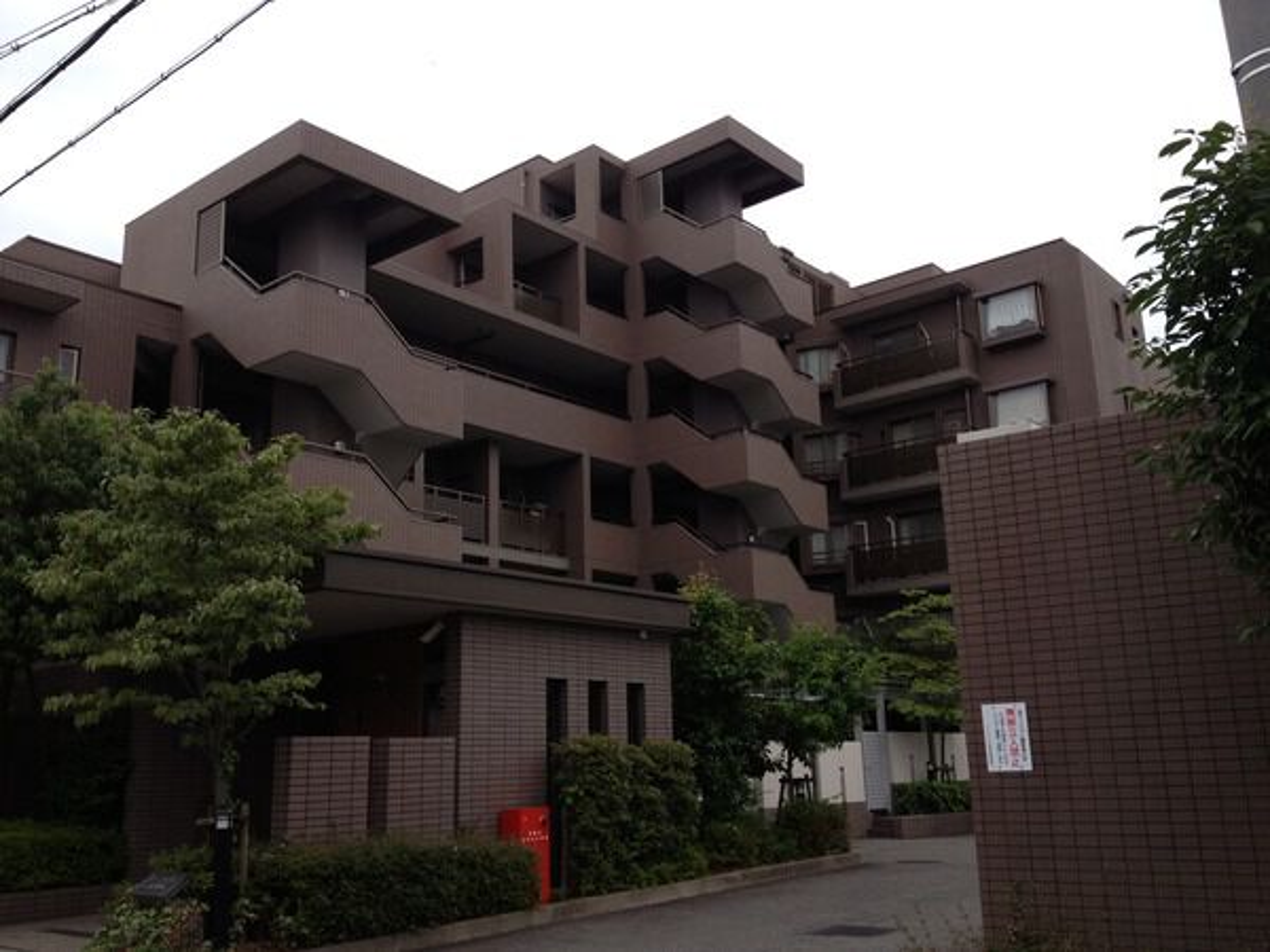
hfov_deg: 52.6
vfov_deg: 40.7
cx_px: 635
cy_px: 476
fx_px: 1284
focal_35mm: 35
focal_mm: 4.28
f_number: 2.4
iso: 50
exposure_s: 1/715
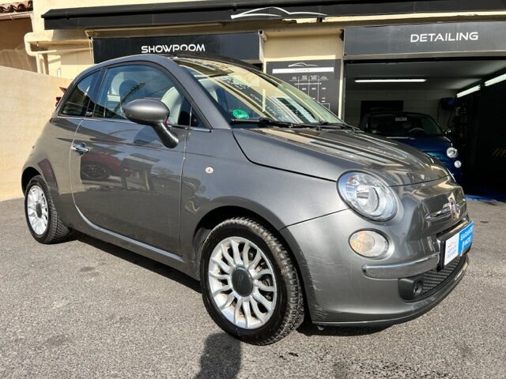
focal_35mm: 26
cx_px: 253
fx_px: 380
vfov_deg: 53.1
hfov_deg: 67.3
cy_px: 190
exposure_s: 1/3077
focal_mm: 5.7
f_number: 1.5
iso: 50
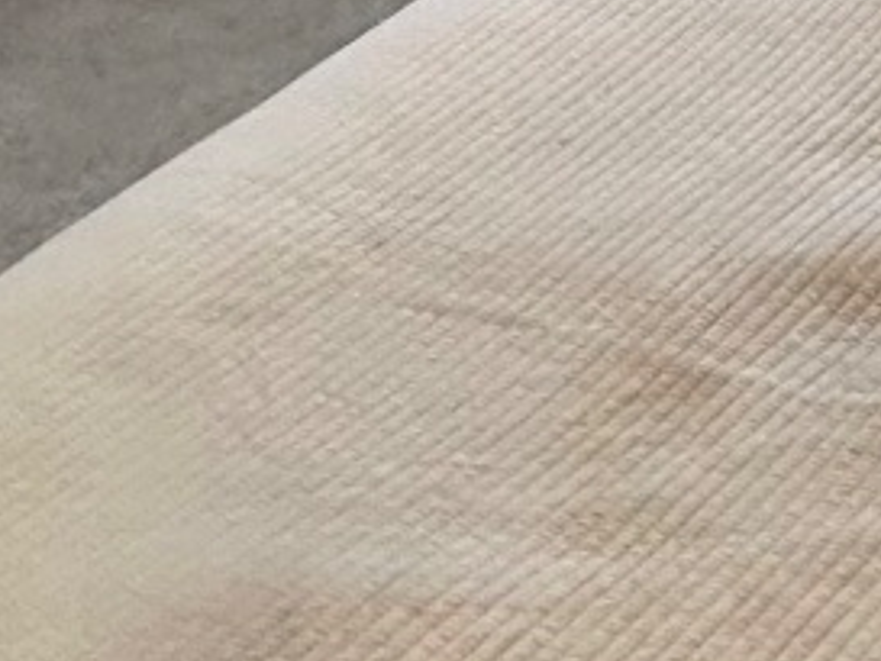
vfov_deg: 10.5
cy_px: -1264
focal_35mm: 105
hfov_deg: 16.0
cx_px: 1568
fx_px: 2673
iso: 250
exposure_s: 1/100
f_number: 2.2
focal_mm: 2.22
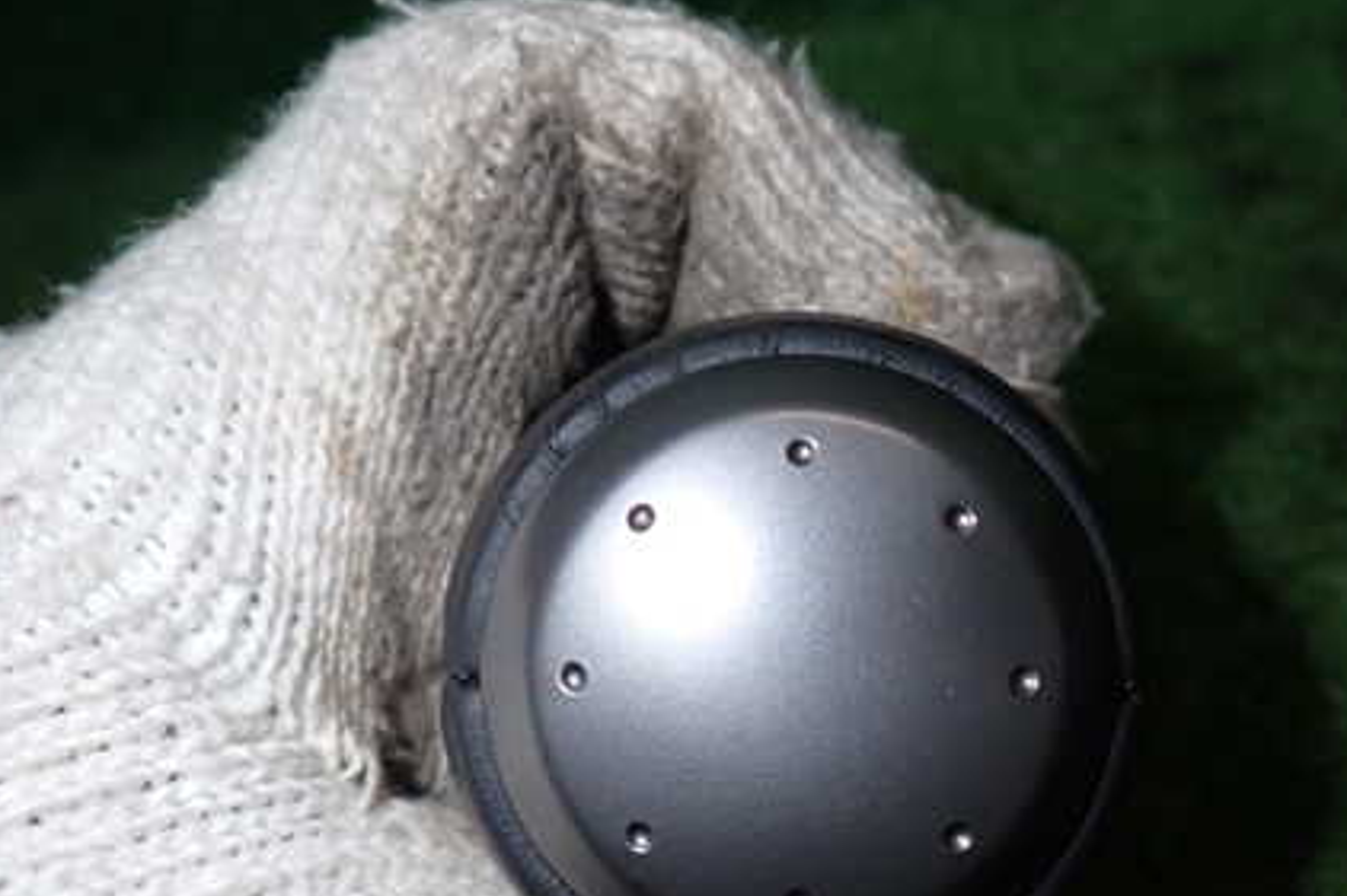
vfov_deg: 35.4
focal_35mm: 37
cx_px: 868
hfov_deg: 51.2
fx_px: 1384
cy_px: 631
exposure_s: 1/100
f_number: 5.6
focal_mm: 4.5
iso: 400
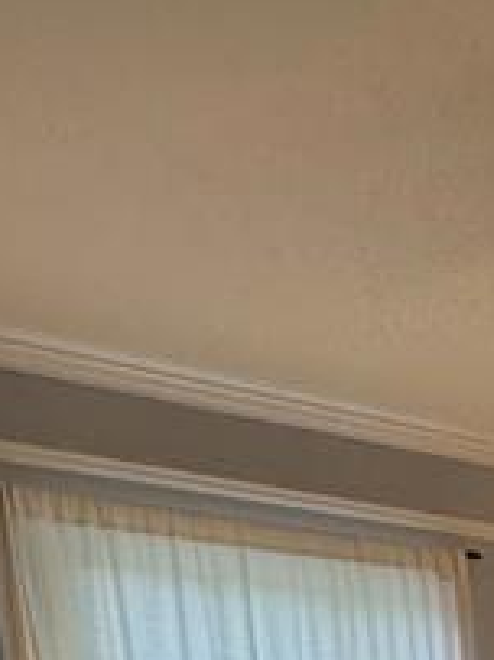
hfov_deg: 22.0
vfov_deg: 23.2
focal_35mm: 53
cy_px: 1131
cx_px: 770
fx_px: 1010
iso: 200
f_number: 2.2
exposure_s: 1/60
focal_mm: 2.22
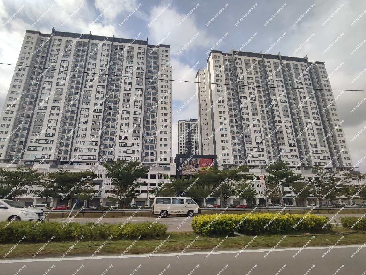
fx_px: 169
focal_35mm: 16
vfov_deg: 78.1
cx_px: 183
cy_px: 138
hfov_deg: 94.5
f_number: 2.2
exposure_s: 1/560
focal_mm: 1.65
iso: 50
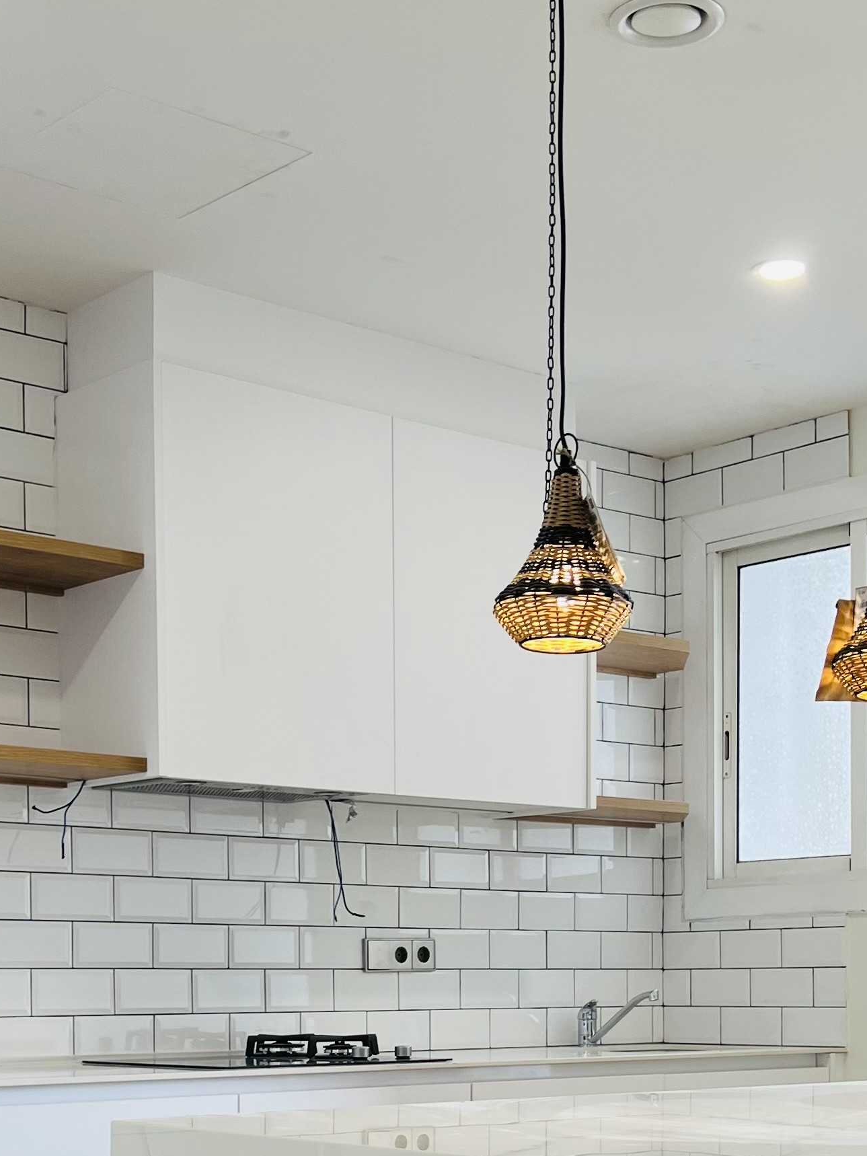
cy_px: 999
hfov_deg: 24.0
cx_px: 449
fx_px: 2037
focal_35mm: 61
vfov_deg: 30.5
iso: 40
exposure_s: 1/100
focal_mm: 5.7
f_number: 1.5
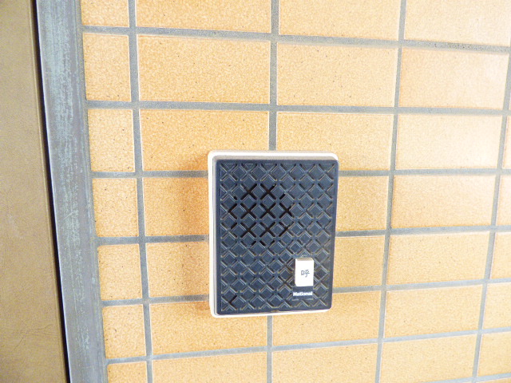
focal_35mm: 20
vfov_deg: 66.0
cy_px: 192
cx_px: 256
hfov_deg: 81.7
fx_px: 295
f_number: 2.8
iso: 400
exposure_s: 1/13
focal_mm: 3.58
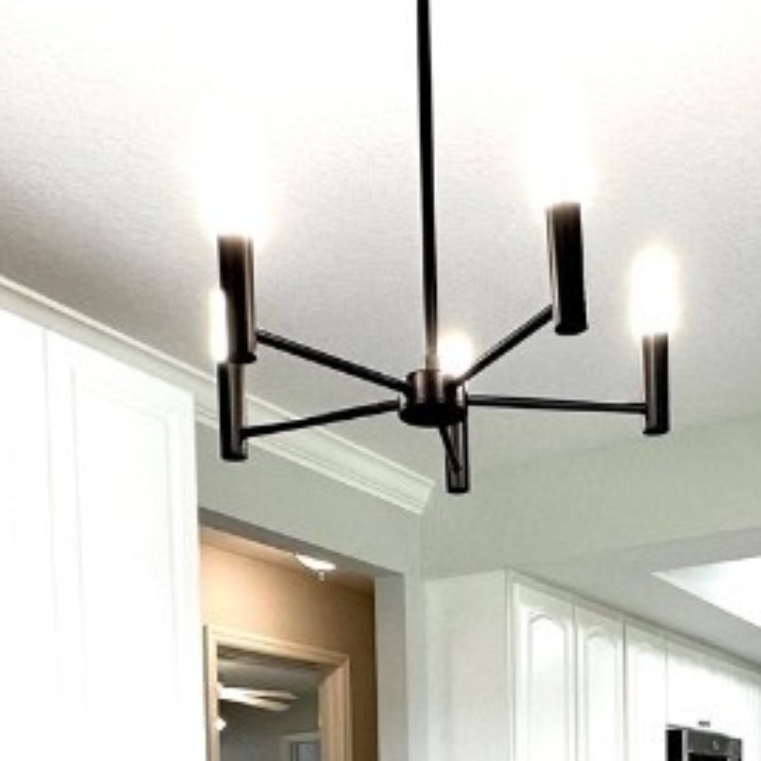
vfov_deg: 31.2
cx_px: 471
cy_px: 879
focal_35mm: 47
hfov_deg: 35.9
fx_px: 1169
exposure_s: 1/120
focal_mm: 2.22
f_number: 2.2
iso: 125
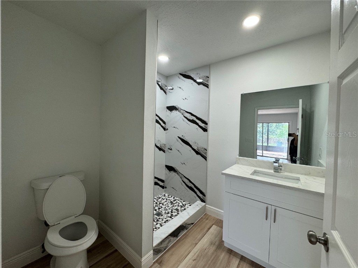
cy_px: 134
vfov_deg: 85.7
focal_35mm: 14
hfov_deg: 102.1
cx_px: 179
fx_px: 145
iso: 200
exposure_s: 1/120
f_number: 2.2
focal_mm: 2.22
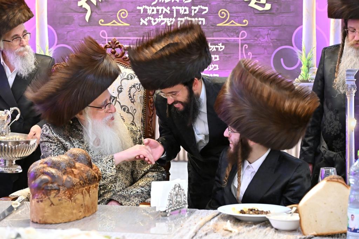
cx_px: 180
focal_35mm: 88
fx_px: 878
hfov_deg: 23.1
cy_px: 120
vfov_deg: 15.5
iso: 6400
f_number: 5
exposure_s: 1/160
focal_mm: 88
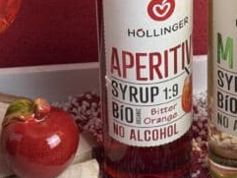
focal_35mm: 153
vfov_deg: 9.6
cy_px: -9
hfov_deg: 12.8
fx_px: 1048
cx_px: 215
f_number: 1.78
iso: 80
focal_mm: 6.76
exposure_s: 1/100
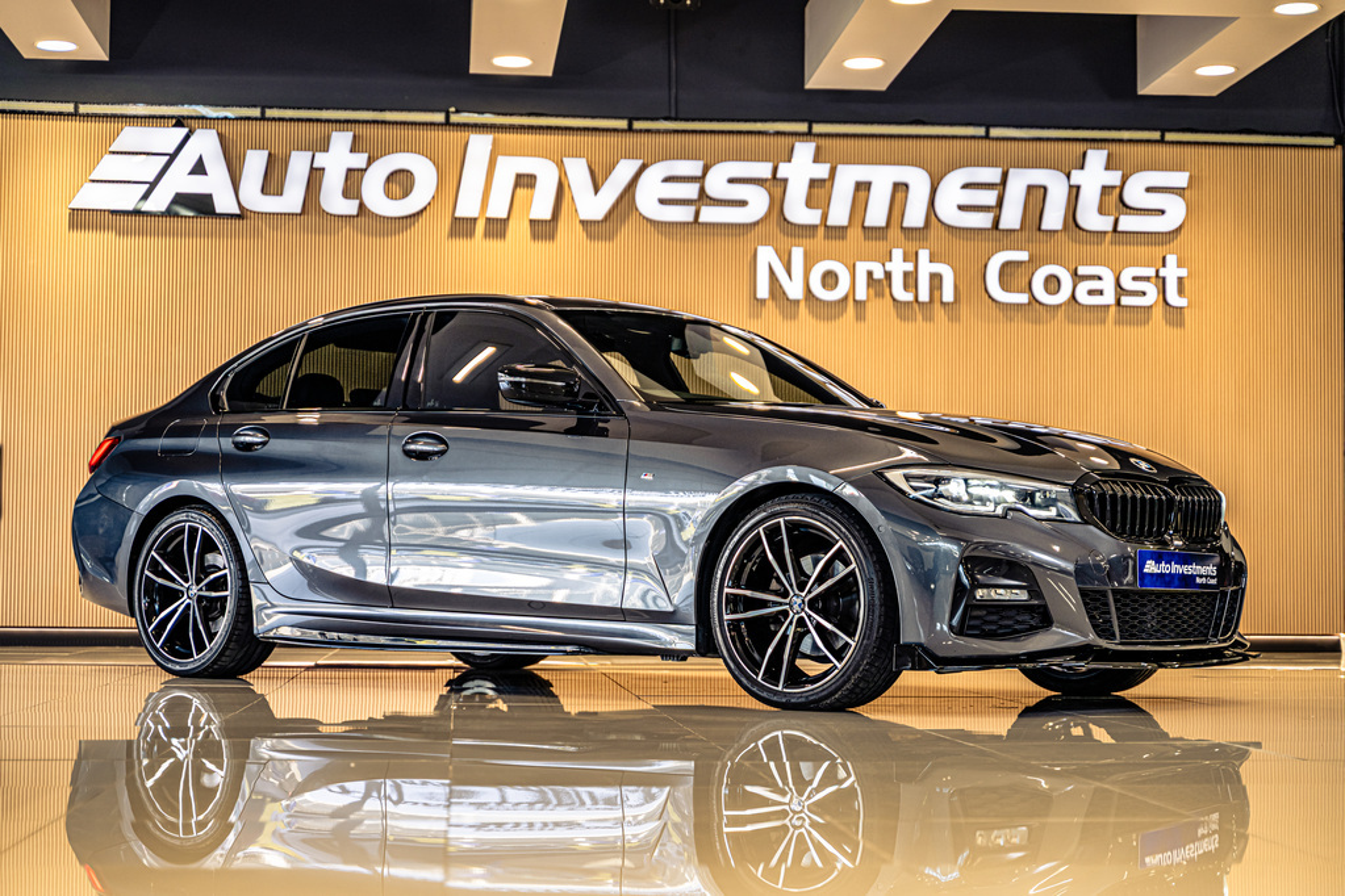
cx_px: 672
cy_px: 448
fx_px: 2354
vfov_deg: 21.6
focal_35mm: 63
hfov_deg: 31.9
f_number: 2.8
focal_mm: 63
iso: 320
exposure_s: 1/100
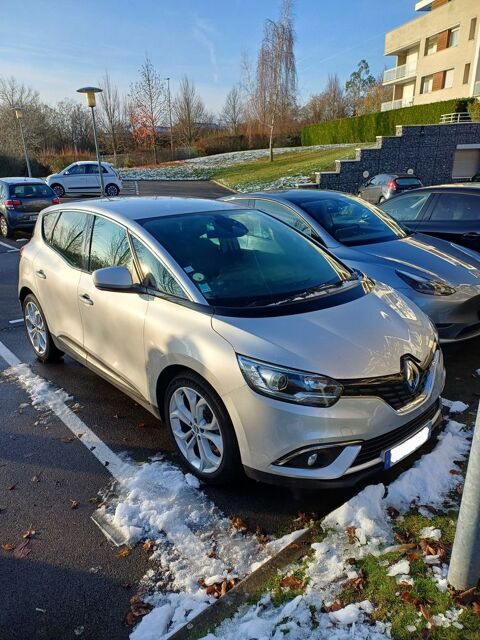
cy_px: 320
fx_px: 462
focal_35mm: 25
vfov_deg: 69.4
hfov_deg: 54.9
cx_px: 240
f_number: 1.8
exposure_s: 1/500
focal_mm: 4.65
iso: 50
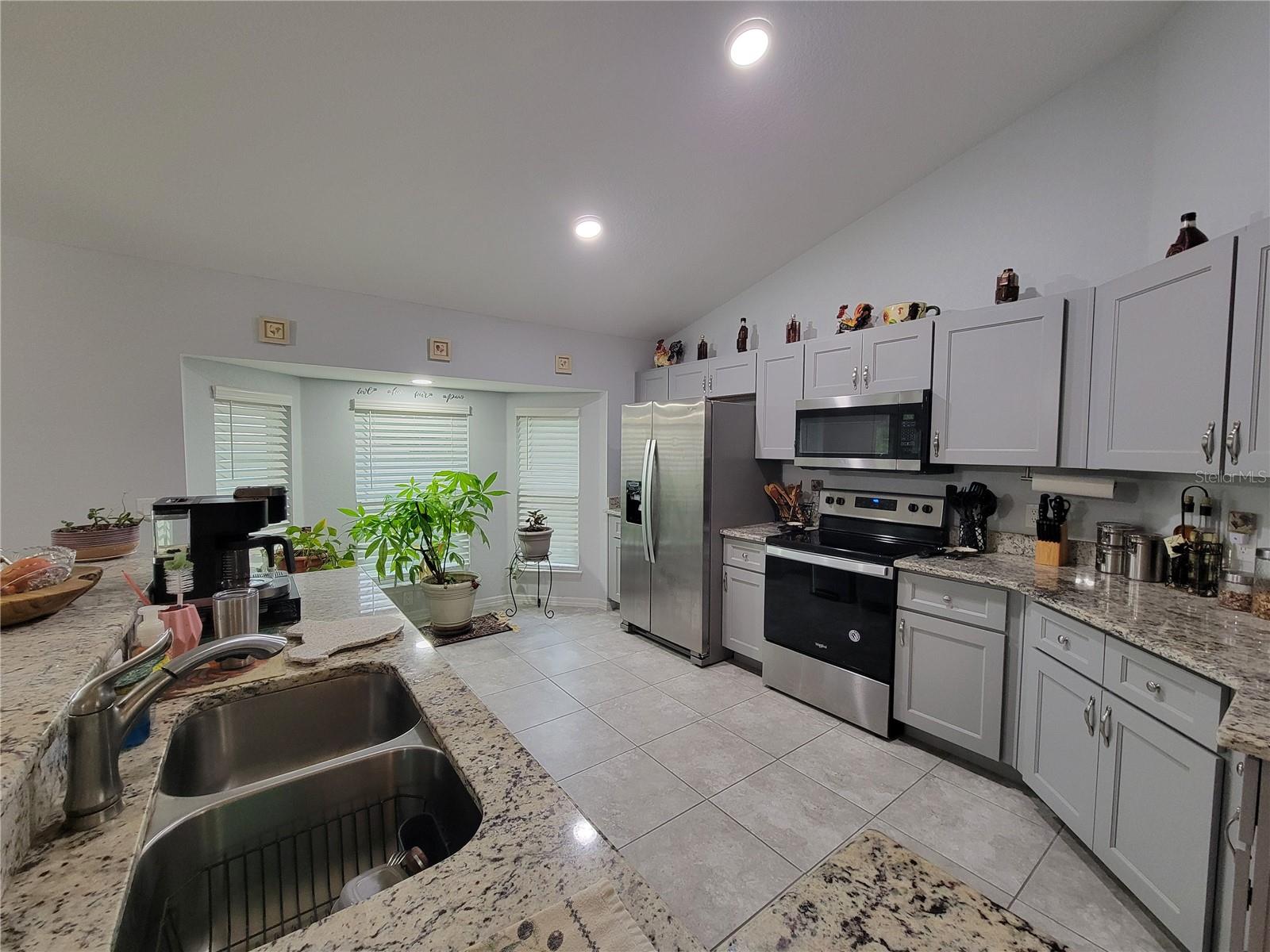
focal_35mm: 13
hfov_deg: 106.2
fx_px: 477
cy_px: 476
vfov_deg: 89.9
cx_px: 635
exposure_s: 1/40
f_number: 2.2
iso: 320
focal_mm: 2.2
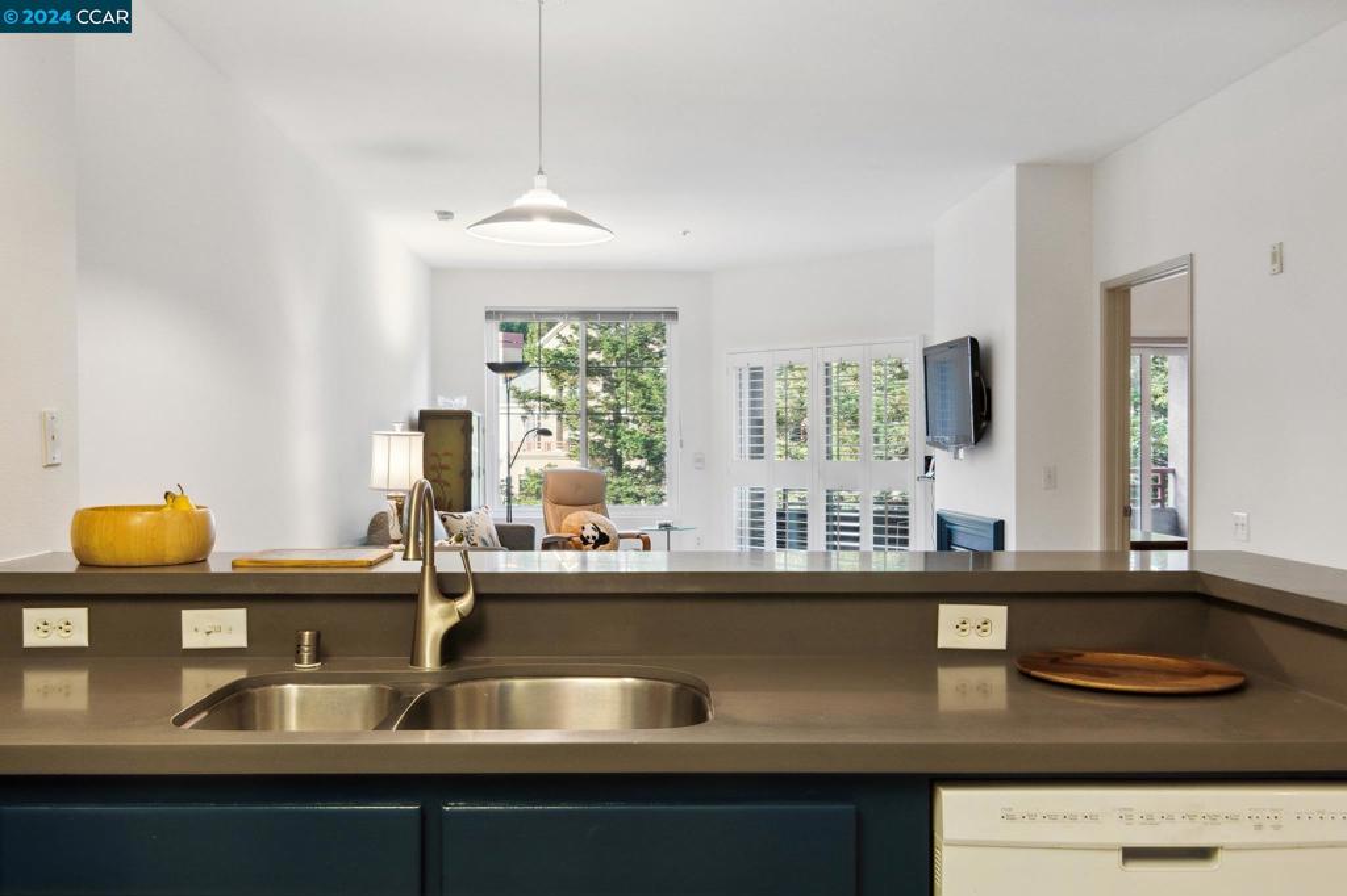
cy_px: 448
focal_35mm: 32
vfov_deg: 41.1
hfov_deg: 58.7
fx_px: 1197
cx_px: 674
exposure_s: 1/8
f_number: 16
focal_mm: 32
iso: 320
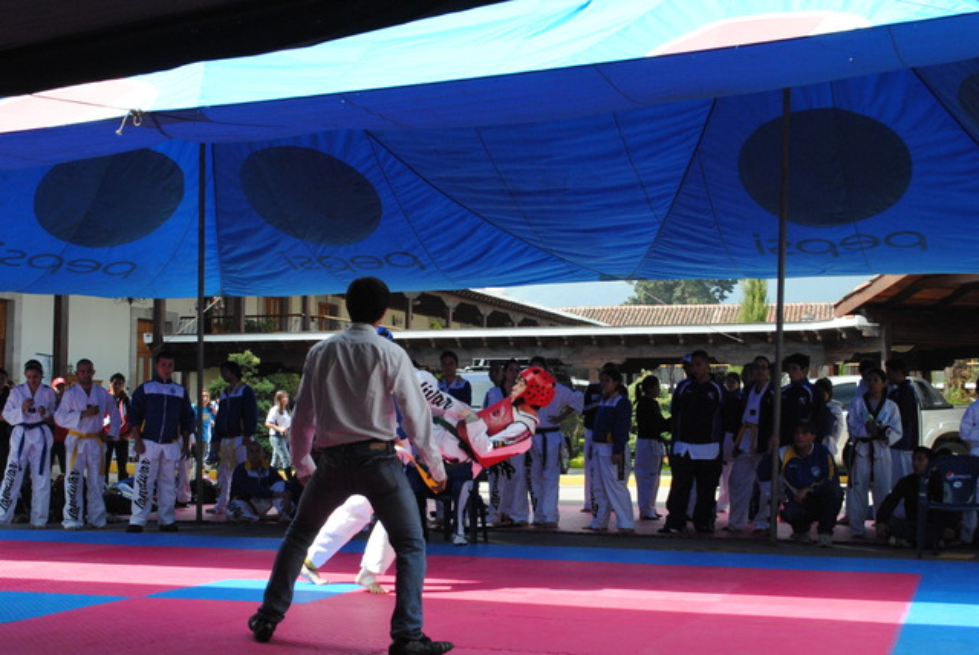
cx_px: 490
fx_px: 1388
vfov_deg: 26.5
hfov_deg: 38.8
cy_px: 328
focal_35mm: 51
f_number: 10
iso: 800
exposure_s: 1/400
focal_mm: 34
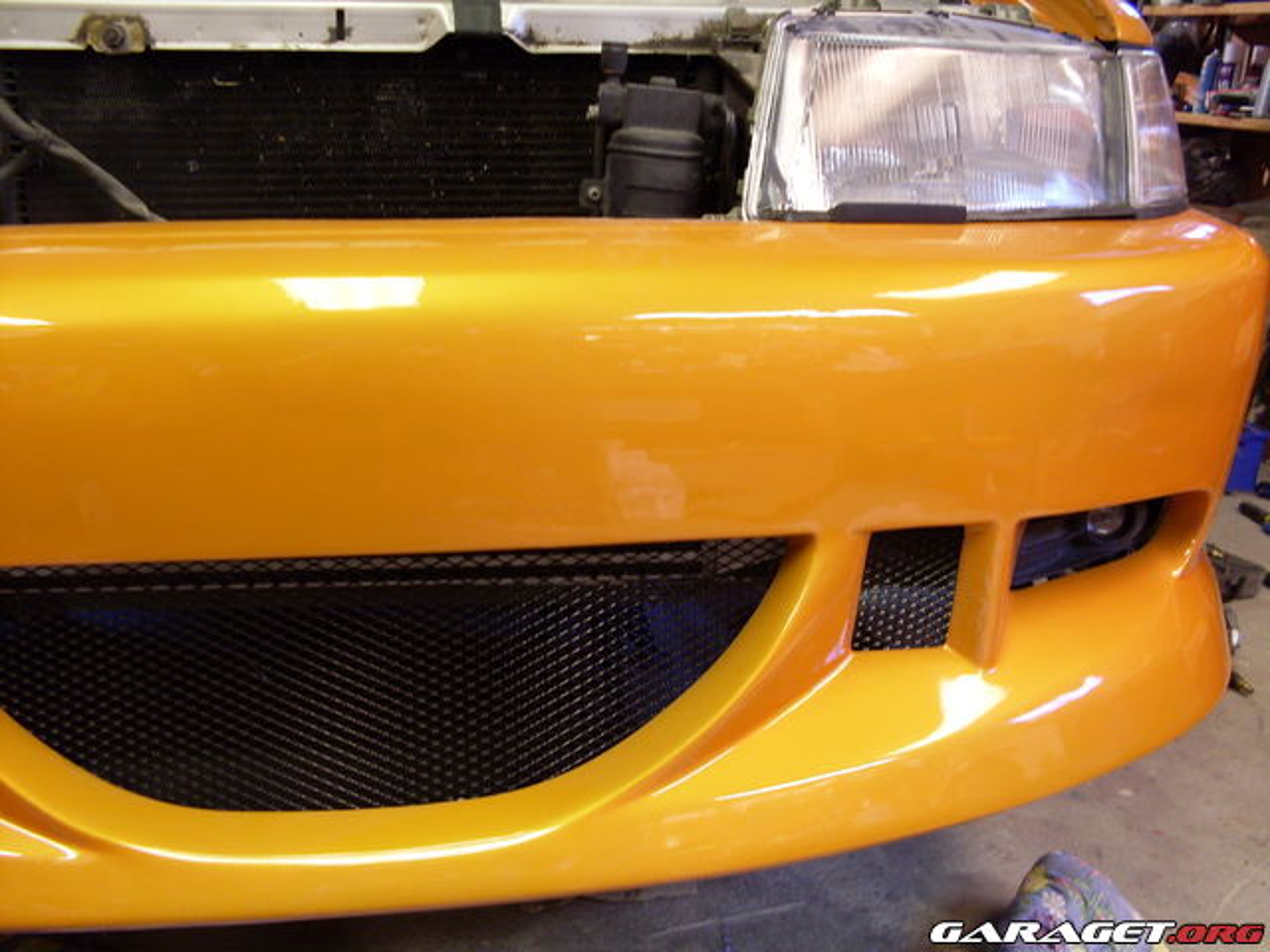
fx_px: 1394
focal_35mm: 38
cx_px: 635
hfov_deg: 49.0
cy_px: 476
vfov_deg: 37.7
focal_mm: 6.3
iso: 80
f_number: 2.8
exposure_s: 1/8
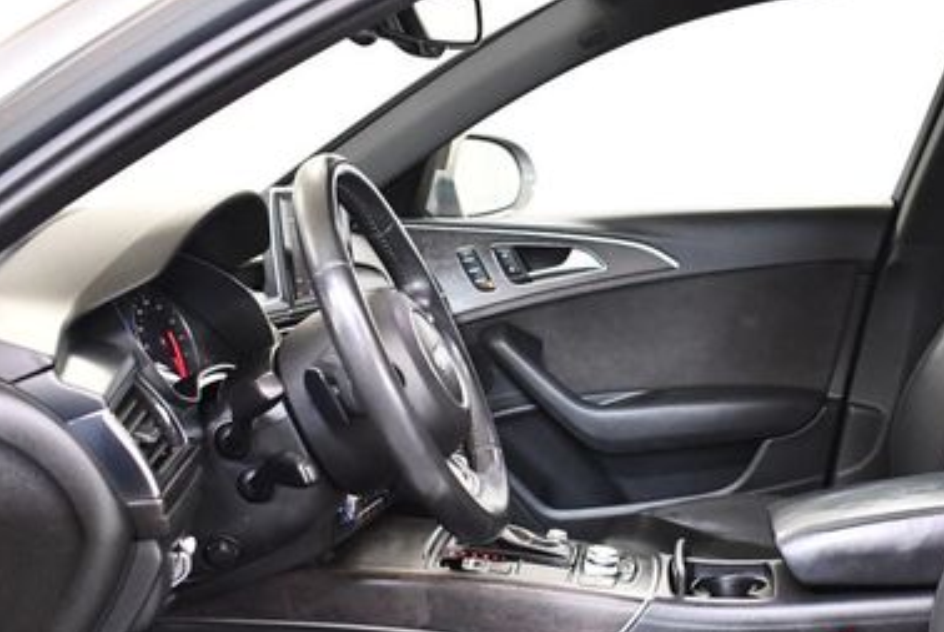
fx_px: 1601
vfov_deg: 22.1
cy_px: 465
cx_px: 614
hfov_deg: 32.6
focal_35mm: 61
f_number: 3.5
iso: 3200
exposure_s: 1/100
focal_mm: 18
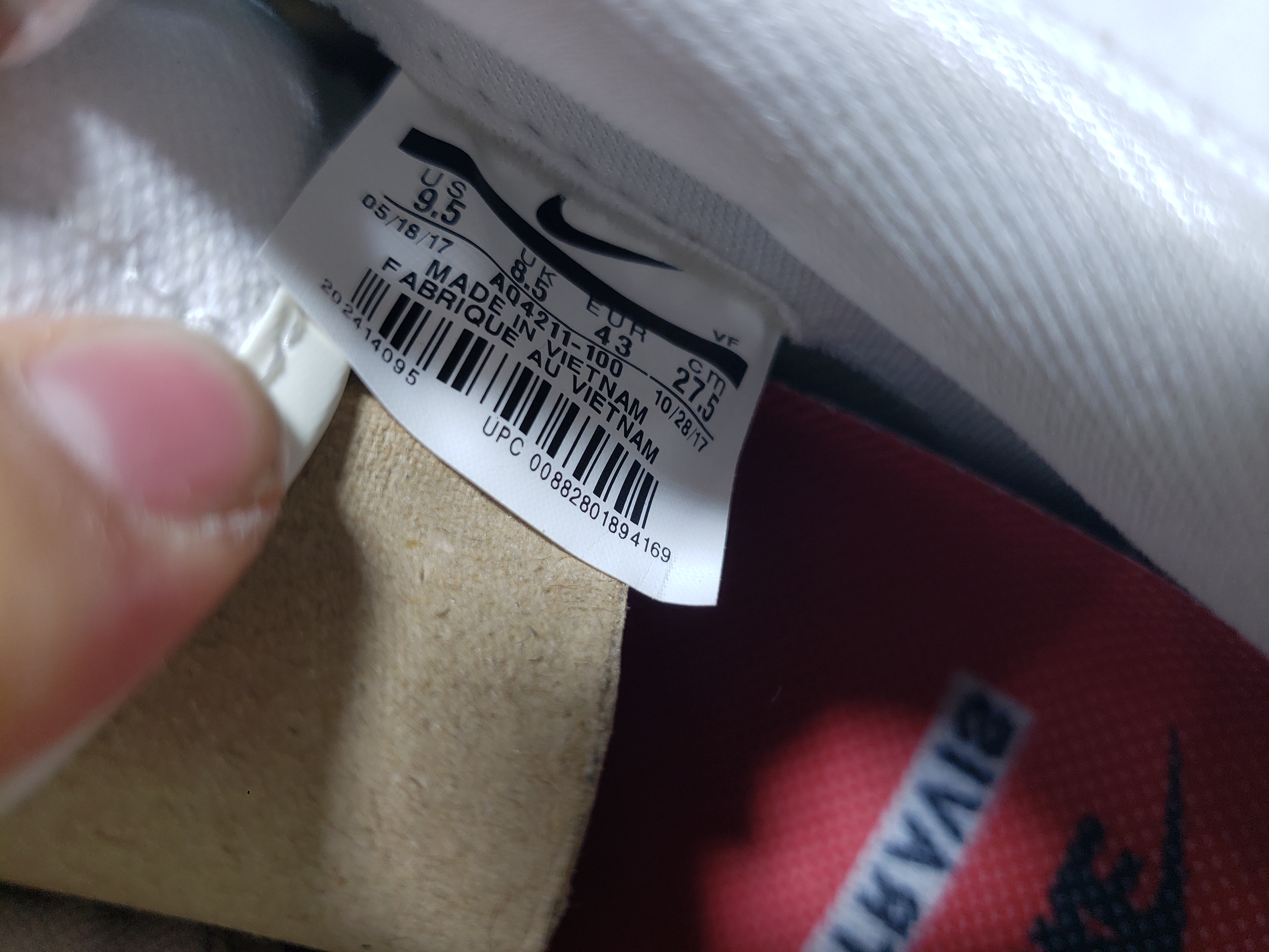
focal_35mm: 26
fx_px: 953
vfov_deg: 53.1
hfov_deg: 67.3
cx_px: 634
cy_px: 476
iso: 50
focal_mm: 4.3
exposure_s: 1/222
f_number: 1.5
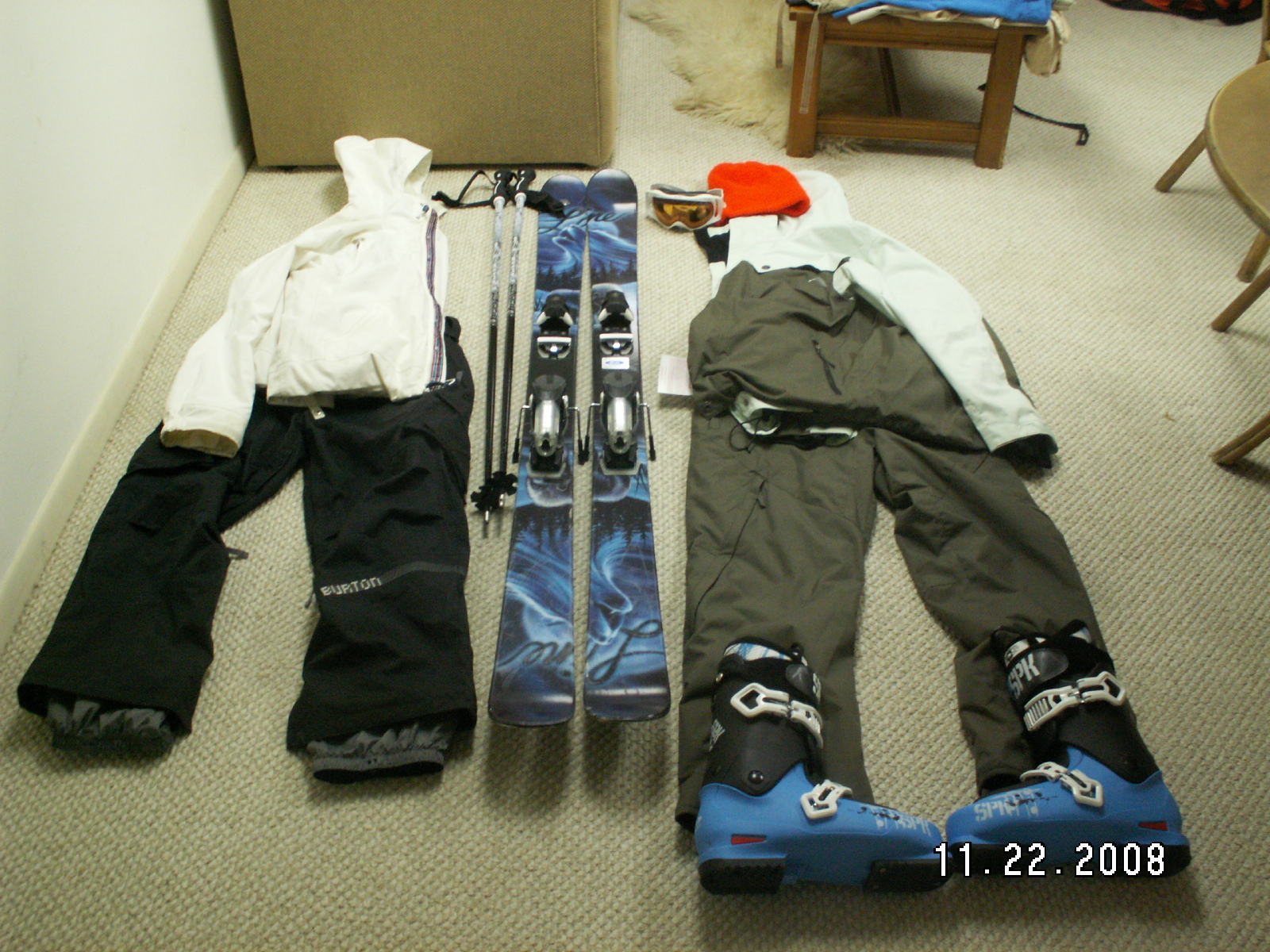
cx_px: 635
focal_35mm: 35
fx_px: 1284
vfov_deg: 40.7
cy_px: 476
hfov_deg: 52.6
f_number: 2.8
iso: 160
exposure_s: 1/30
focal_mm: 5.86
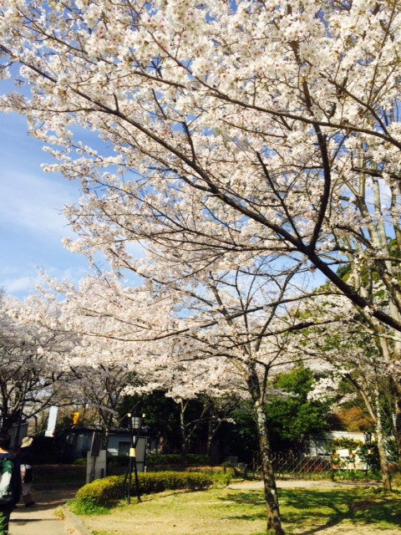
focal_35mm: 30
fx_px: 463
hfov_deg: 46.8
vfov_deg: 60.0
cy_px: 268
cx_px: 200
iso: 40
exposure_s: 1/1953
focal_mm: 4.12
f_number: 2.2
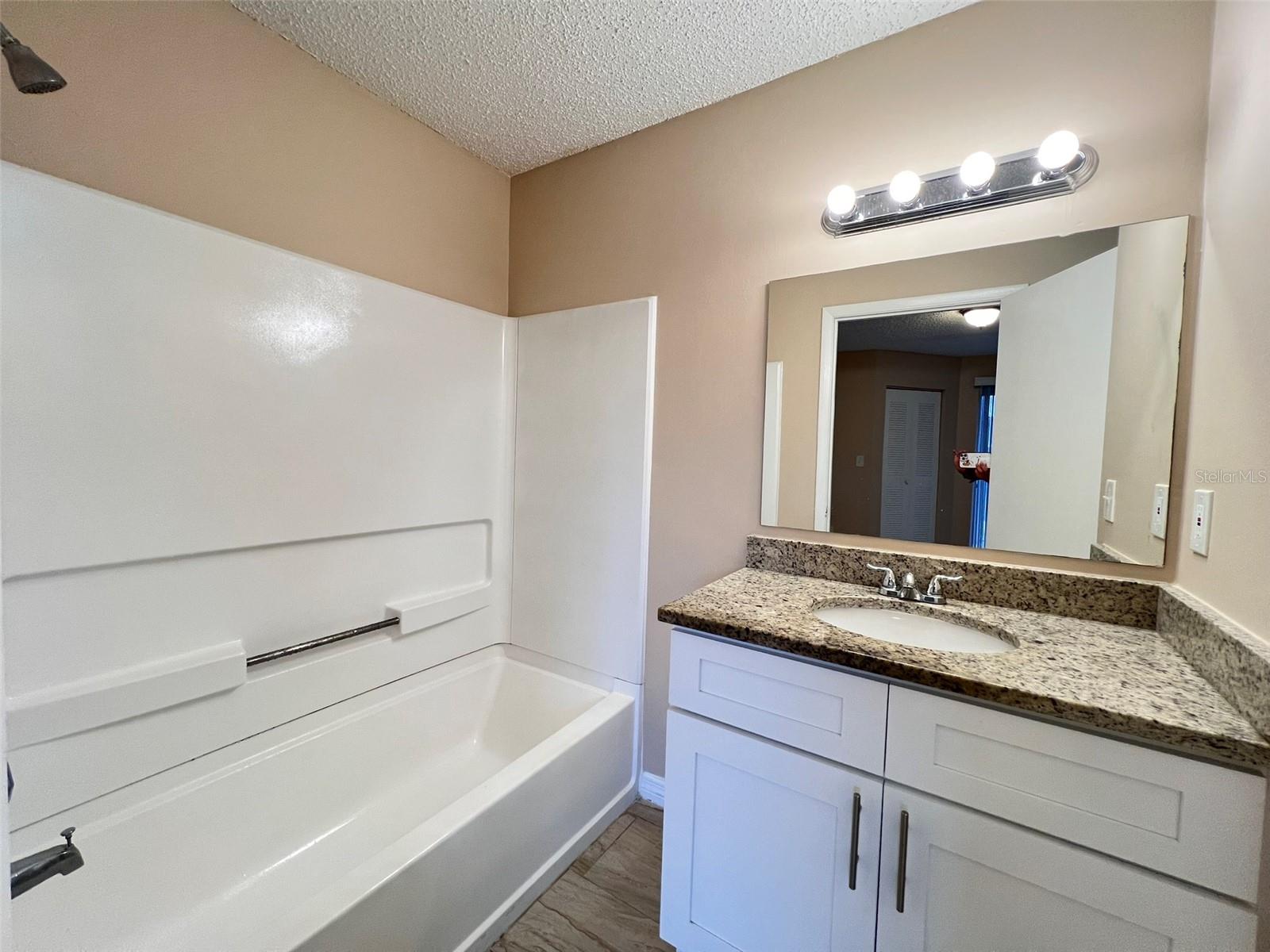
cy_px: 476
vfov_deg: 89.9
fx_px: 477
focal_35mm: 13
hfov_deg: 106.2
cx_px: 635
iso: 160
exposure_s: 1/120
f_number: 1.8
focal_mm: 1.57
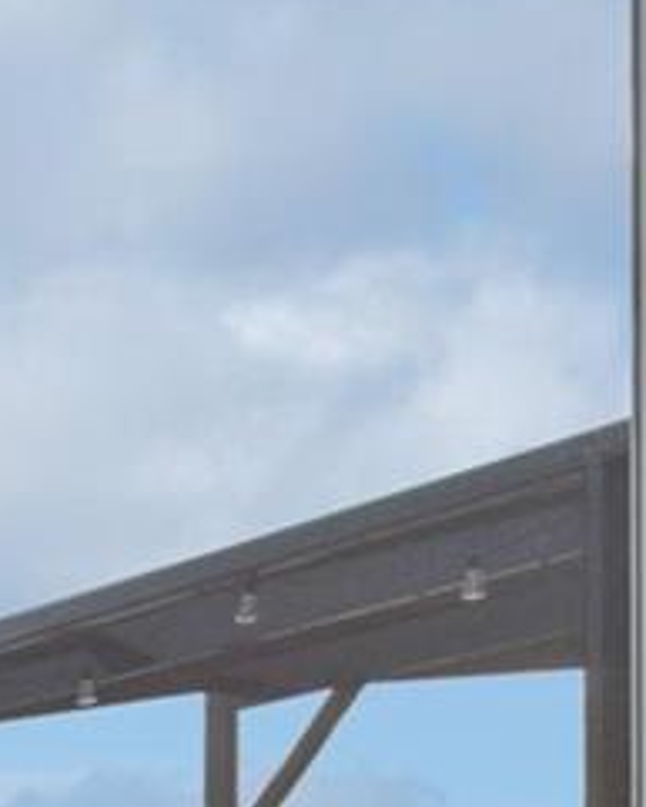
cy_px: 1259
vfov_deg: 15.2
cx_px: -1965
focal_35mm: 116
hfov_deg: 8.0
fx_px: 2764
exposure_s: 1/100
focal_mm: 18.6
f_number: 11
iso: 125
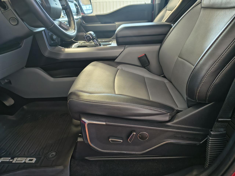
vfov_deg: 56.8
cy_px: 88
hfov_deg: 71.6
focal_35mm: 24
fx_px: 163
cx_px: 118
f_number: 1.8
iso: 904
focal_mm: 5.56
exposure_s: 1/60
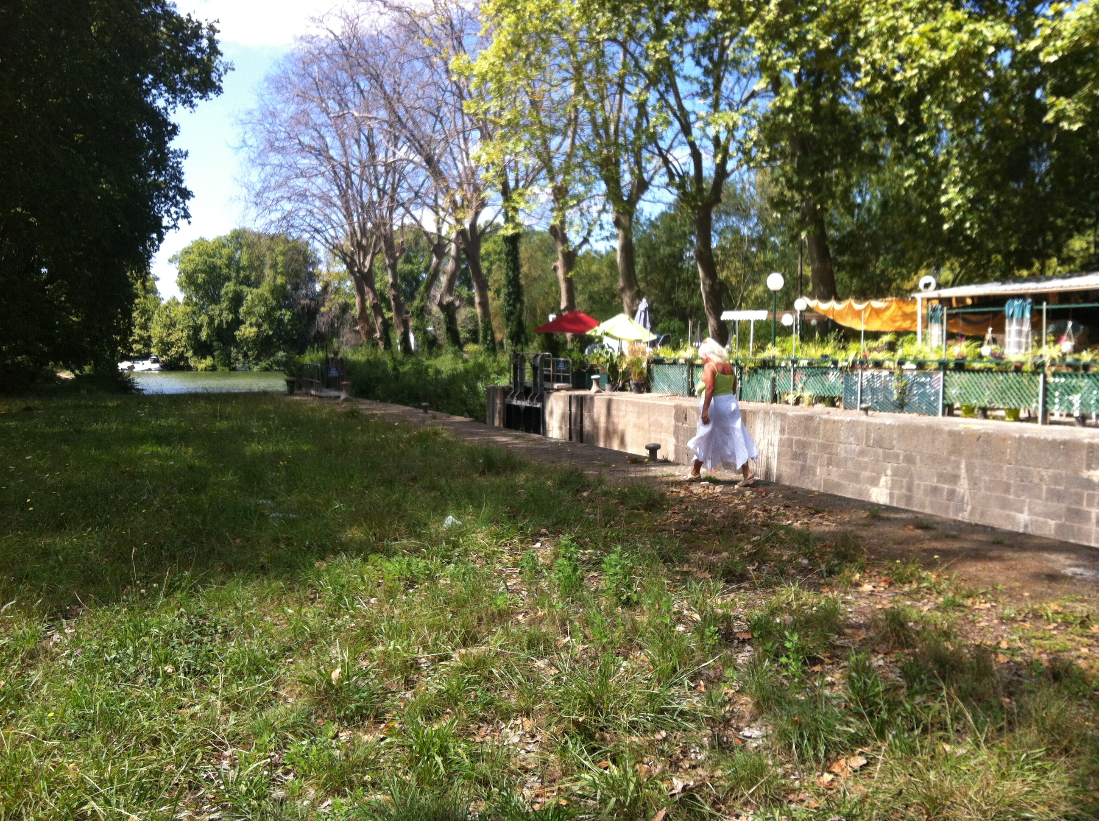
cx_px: 550
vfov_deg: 40.6
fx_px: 1110
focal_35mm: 35
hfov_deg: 52.7
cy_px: 410
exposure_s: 1/559
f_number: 2.8
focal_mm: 3.85
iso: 80
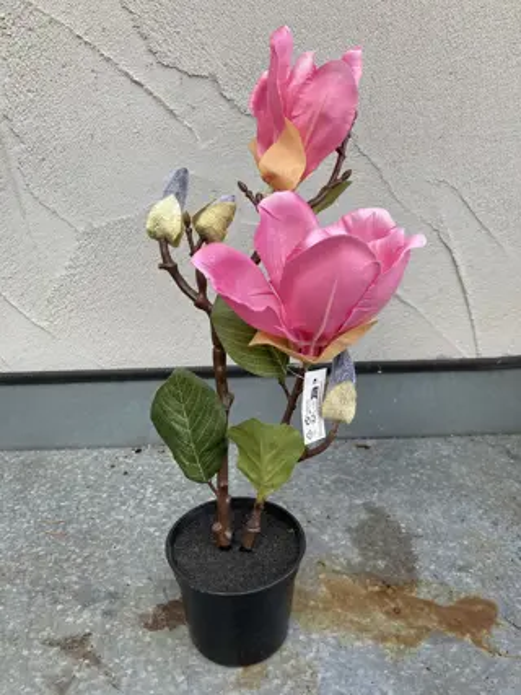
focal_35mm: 28
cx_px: 260
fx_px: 562
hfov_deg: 49.7
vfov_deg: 63.5
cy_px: 348
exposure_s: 1/329
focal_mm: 3.99
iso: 20
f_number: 1.8
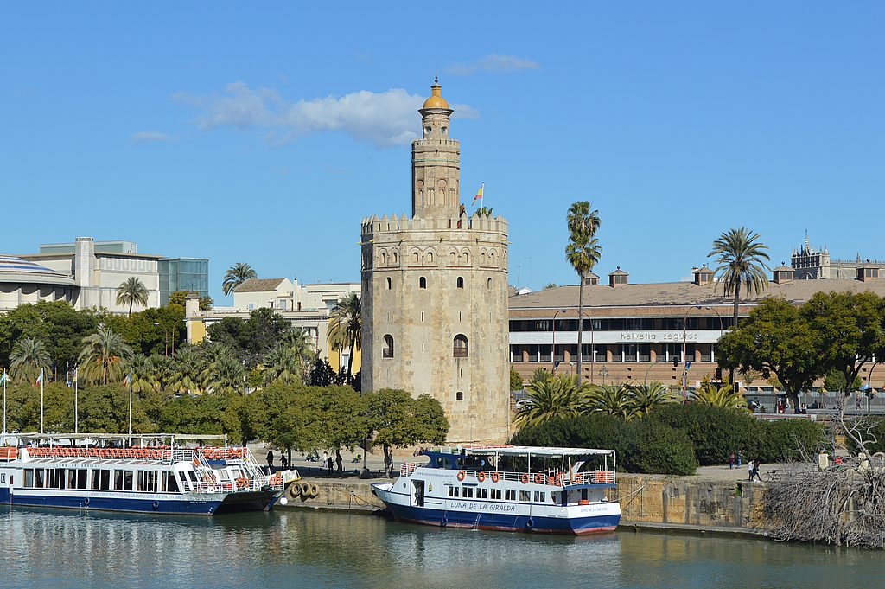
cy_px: 294
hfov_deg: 26.0
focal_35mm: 78
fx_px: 1916
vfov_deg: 17.5
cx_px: 442
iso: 100
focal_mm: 52
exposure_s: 1/250
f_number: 8
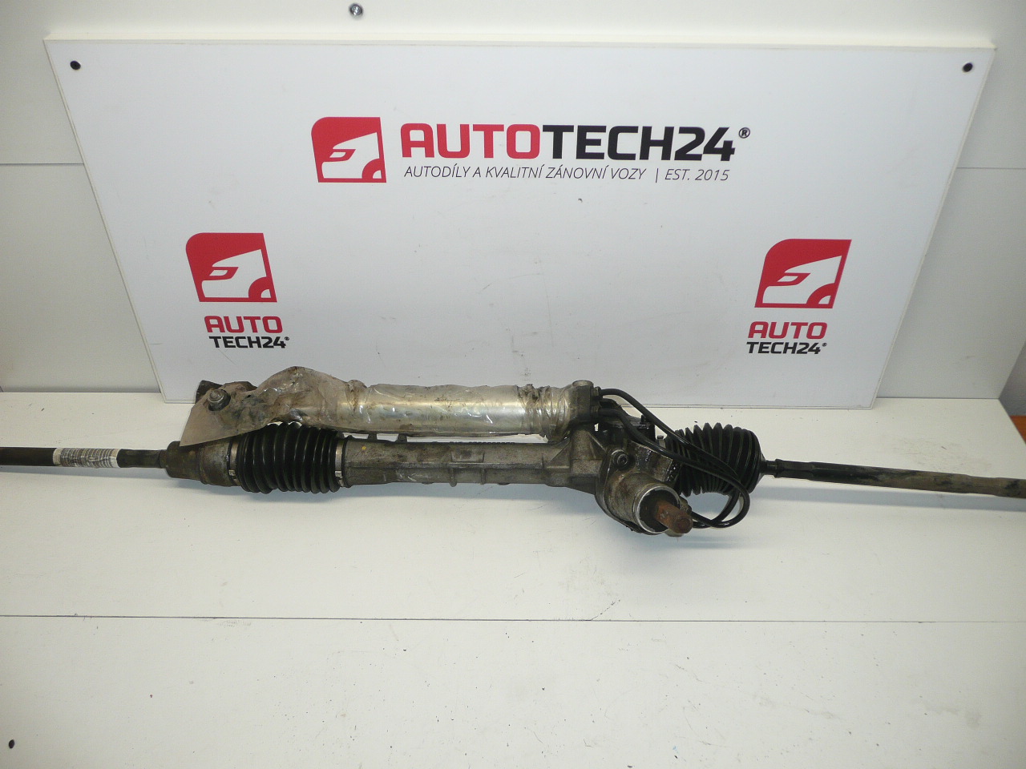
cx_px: 513
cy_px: 384
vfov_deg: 49.7
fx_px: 830
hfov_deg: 63.4
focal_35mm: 28
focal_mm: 4.6
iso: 100
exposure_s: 1/80
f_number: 3.3
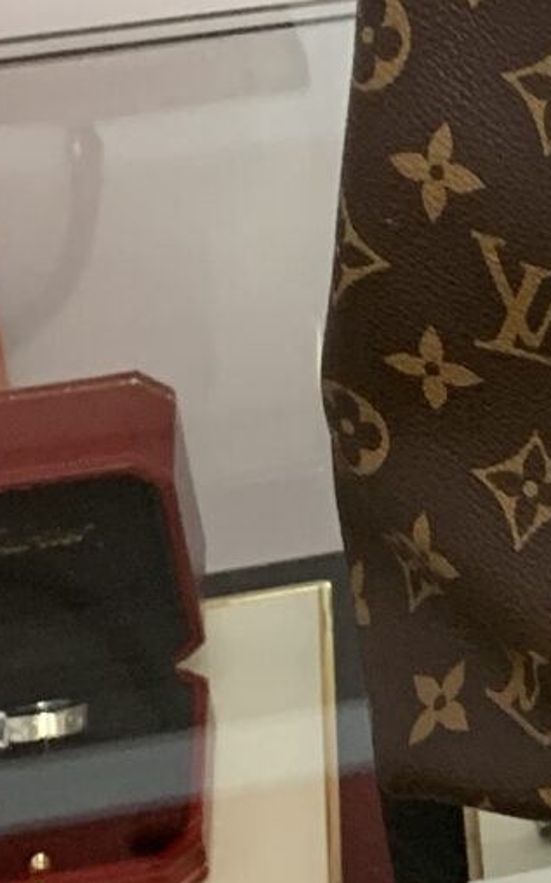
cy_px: -196
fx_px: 3343
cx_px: 1397
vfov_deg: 14.5
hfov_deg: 8.5
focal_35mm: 139
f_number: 1.8
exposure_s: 1/50
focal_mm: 4.25
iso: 125
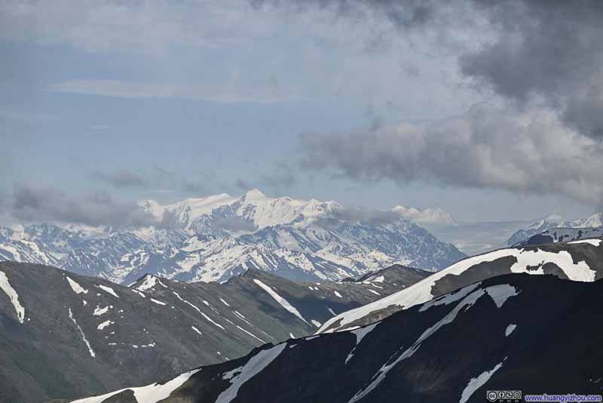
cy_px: 202
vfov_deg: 11.4
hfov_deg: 17.1
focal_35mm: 120
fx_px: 2011
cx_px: 302
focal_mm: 120
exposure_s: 1/2000
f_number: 6.3
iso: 100
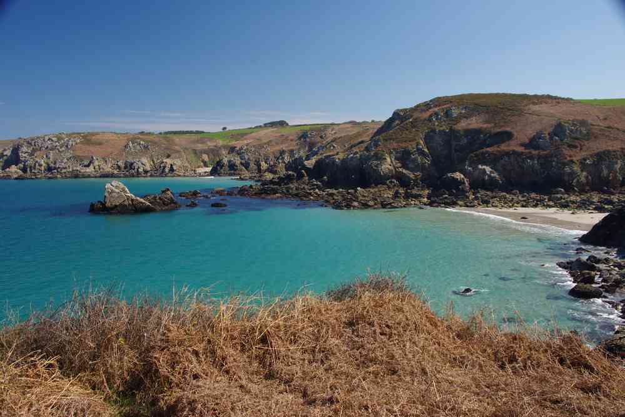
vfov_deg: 38.2
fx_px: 602
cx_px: 312
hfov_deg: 54.9
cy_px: 208
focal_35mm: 35
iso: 200
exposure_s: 1/60
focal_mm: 23.1
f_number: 11
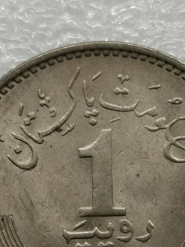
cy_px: 193
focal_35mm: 144
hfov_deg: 10.3
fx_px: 1026
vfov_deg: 13.6
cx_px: 111
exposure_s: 1/122
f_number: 1.6
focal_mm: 5.56
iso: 50
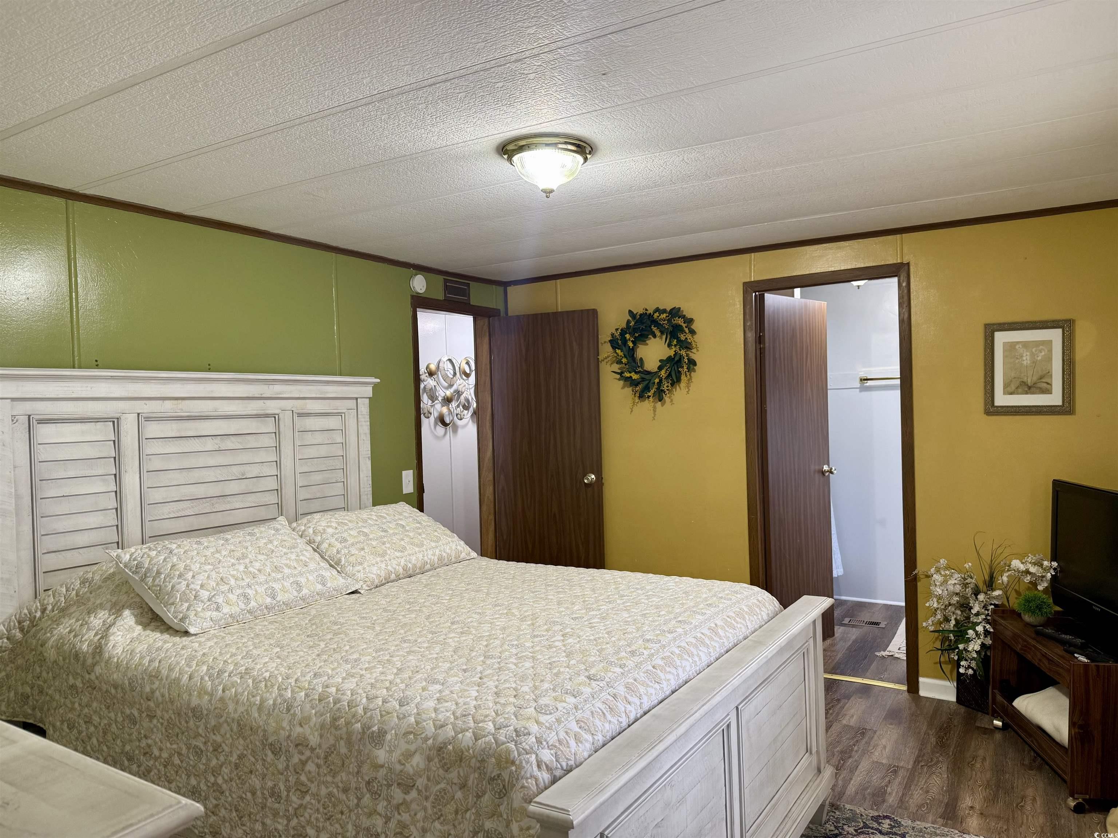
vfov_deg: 56.8
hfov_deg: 71.6
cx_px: 559
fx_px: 775
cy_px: 419
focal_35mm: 24
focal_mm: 6.76
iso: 160
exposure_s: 1/60
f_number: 1.78
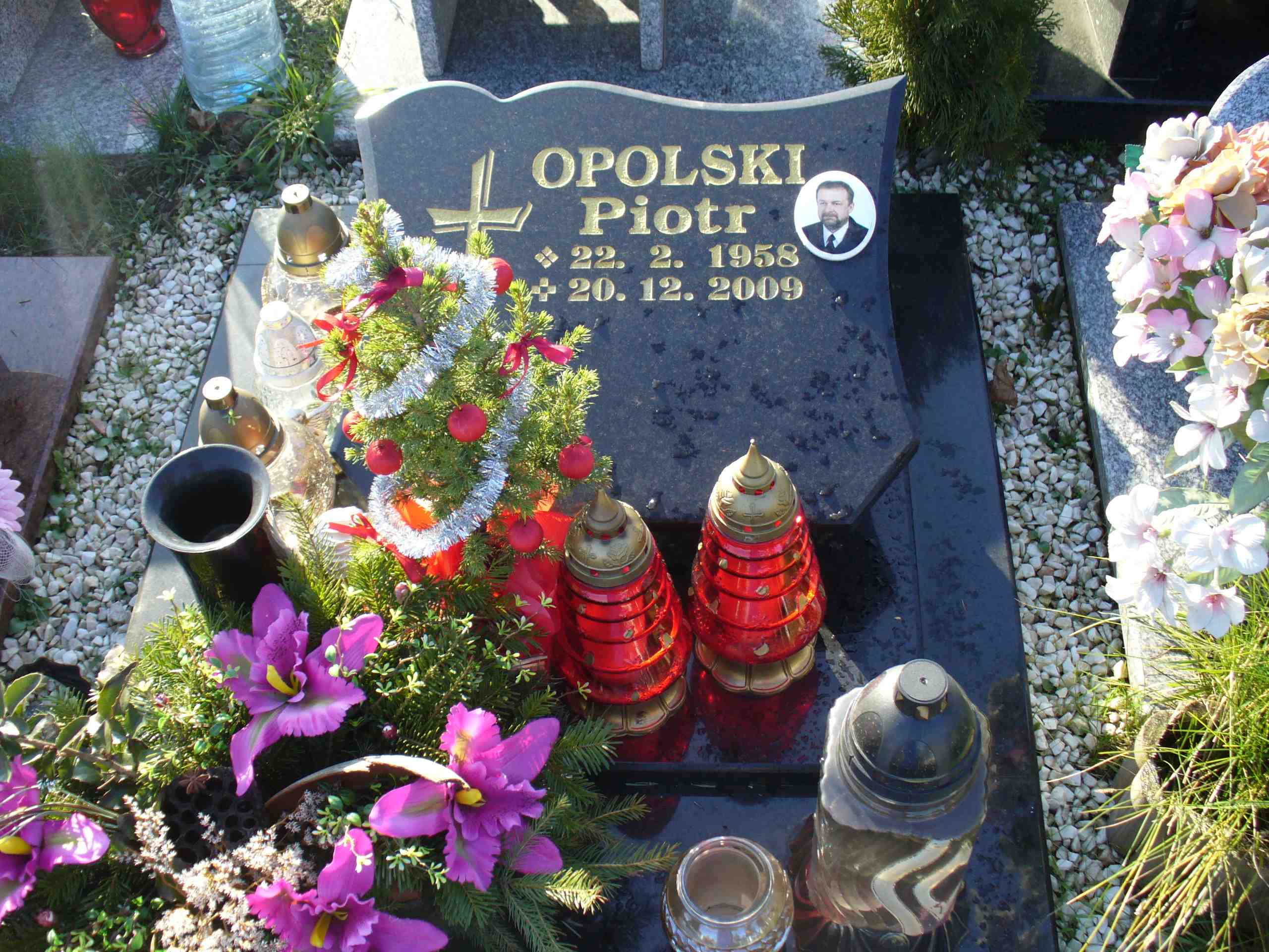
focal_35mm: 37
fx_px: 1356
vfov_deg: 38.7
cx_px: 634
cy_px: 476
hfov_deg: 50.1
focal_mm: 6.1
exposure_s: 1/160
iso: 80
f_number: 2.8
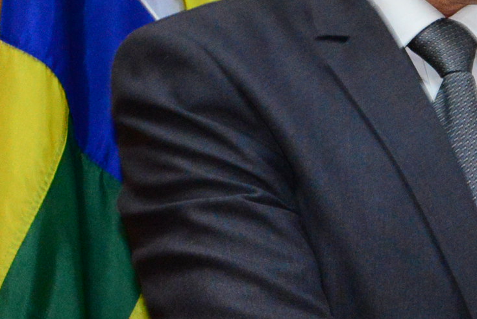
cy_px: 105
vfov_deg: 5.2
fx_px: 3526
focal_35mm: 266
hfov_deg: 7.4
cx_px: 966
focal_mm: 65
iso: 6400
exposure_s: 1/60
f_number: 8
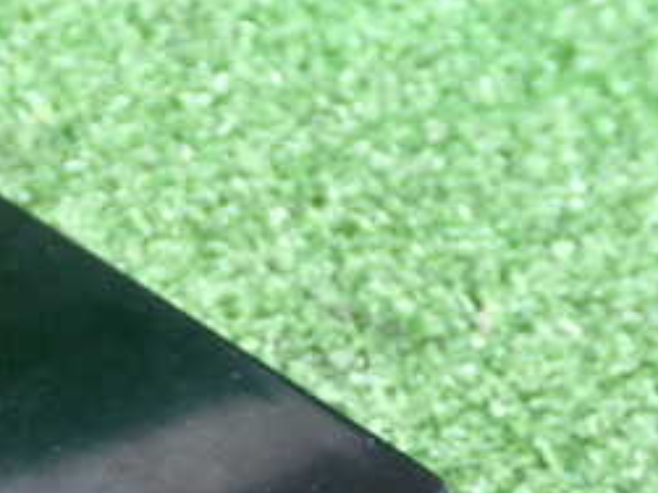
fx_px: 1729
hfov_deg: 20.3
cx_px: -118
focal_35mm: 91
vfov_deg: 15.6
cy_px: 587
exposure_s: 1/40
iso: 500
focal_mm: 6.83
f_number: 2.7
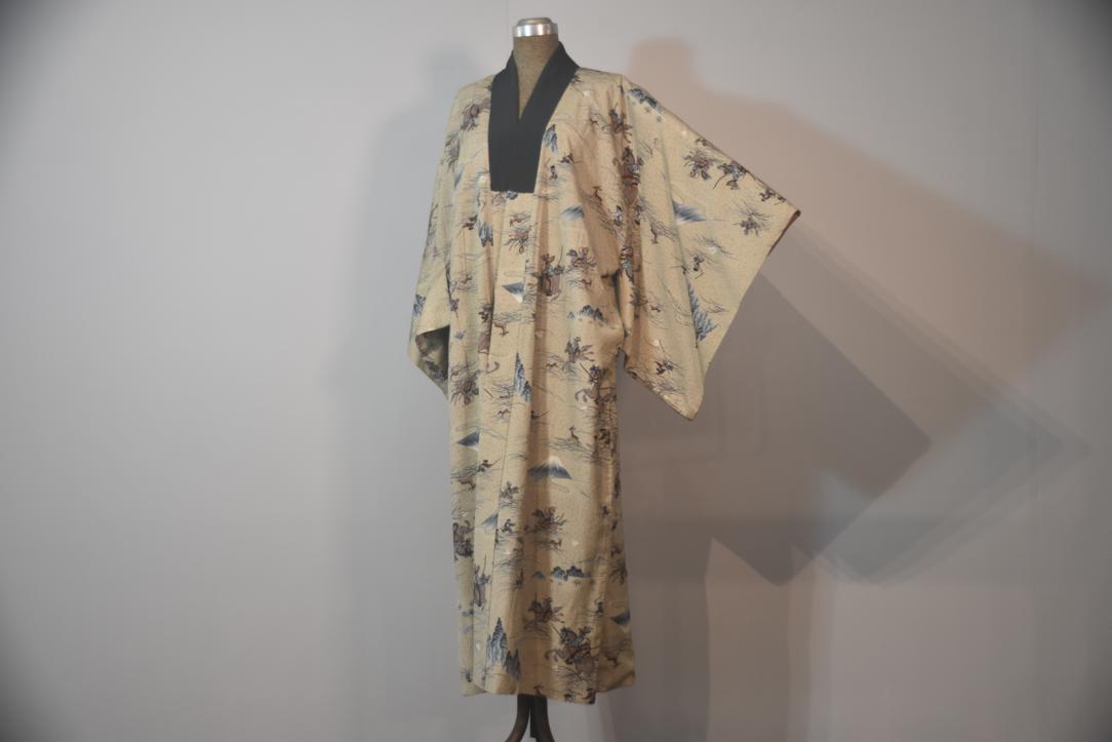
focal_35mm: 48
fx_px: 1483
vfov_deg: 28.1
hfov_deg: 41.1
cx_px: 556
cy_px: 371
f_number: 4.2
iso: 400
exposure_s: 1/60
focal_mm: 32
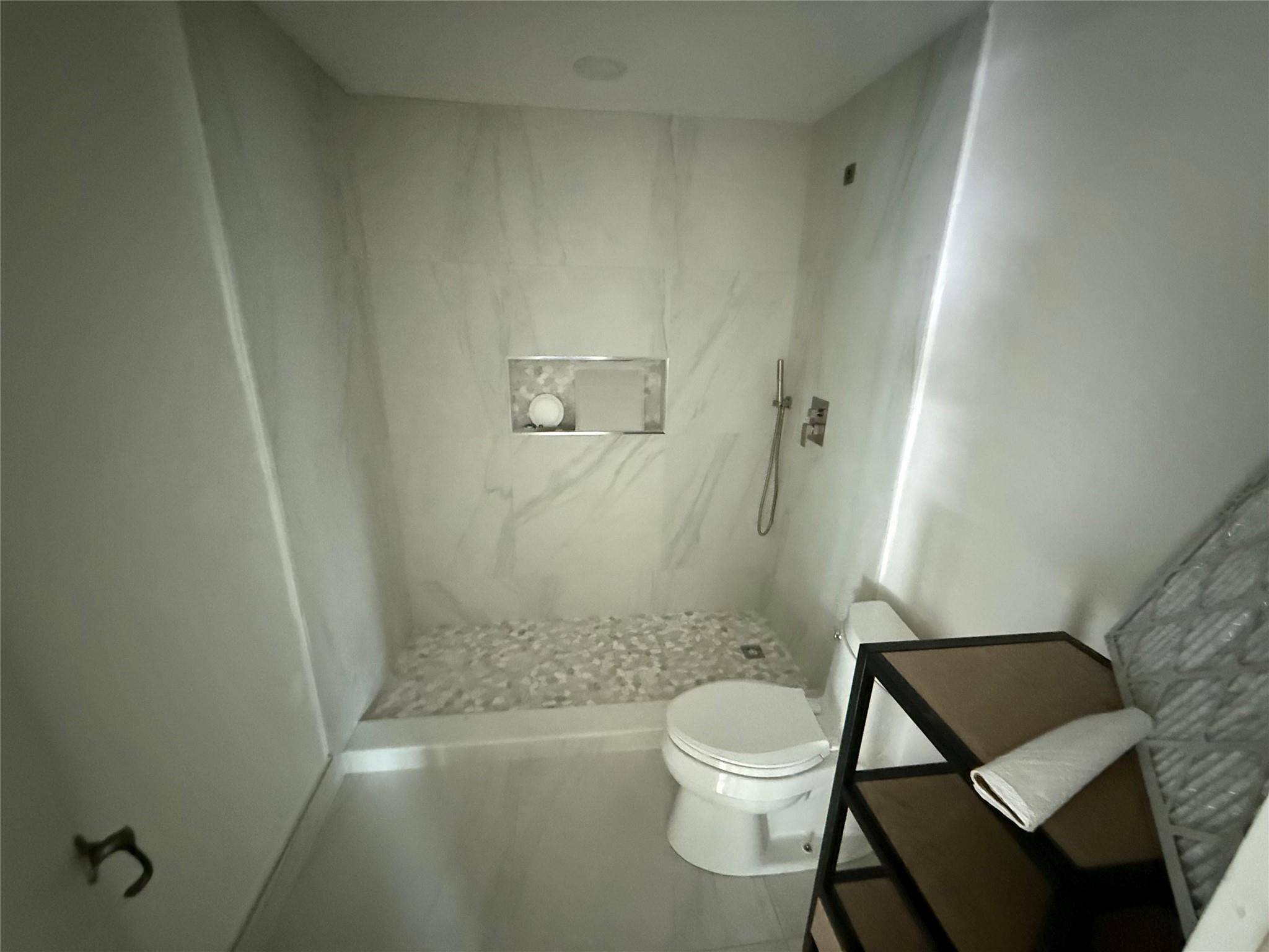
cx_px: 634
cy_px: 476
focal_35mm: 14
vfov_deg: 85.7
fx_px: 513
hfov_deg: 102.1
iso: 1600
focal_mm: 2.22
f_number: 2.2
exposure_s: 1/43
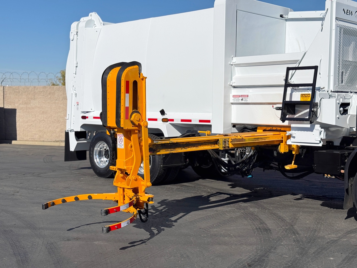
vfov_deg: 30.3
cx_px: 178
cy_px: 134
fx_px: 495
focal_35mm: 48
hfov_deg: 39.7
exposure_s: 1/11364
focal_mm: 6.76
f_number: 1.78
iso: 64
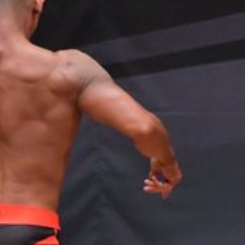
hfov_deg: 1.6
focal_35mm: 1110
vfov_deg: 1.6
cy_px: 246
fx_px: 8888
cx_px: 27
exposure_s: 1/400
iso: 6400
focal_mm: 190
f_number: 5.6
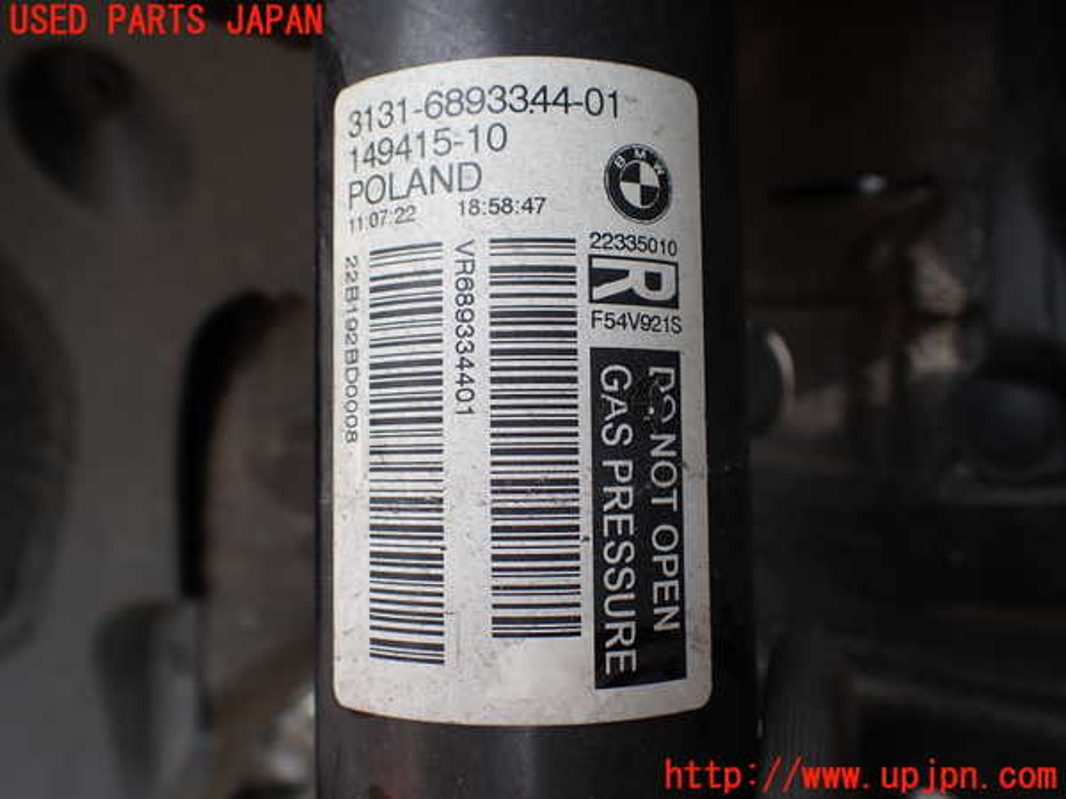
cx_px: 533
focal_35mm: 30
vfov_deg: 46.8
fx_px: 924
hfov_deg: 60.0
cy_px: 400
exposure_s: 1/160
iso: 100
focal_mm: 5.4
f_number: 2.3
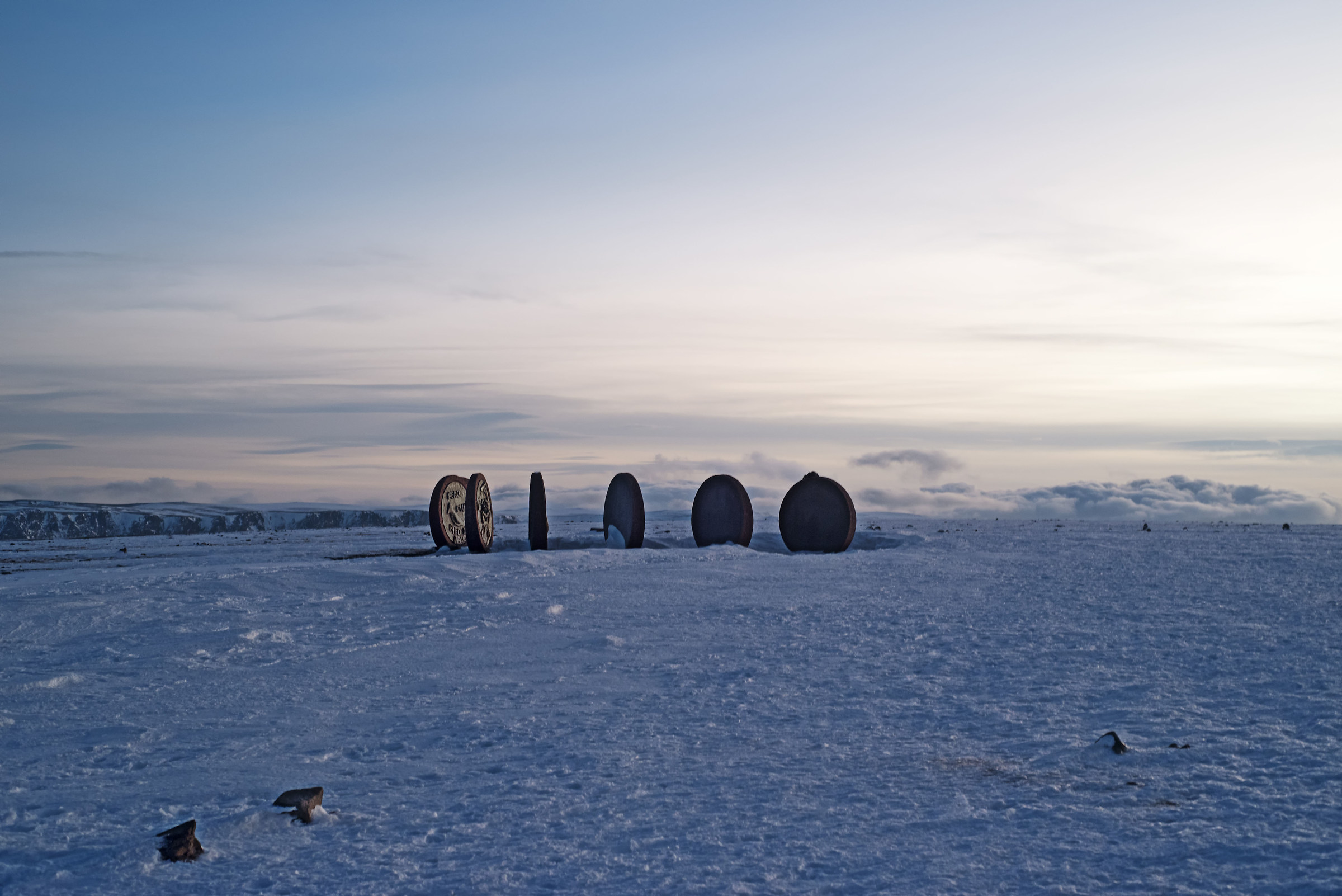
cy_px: 448
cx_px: 671
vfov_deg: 27.0
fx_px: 1864
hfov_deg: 39.6
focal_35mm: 50
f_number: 4
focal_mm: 50
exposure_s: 1/60
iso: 560
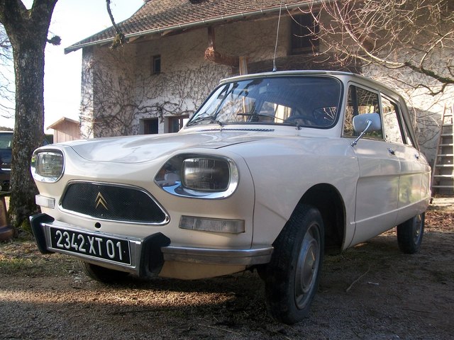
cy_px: 170
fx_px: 472
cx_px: 227
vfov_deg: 39.7
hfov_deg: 51.4
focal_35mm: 36
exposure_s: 1/250
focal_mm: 6
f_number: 2.7
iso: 80
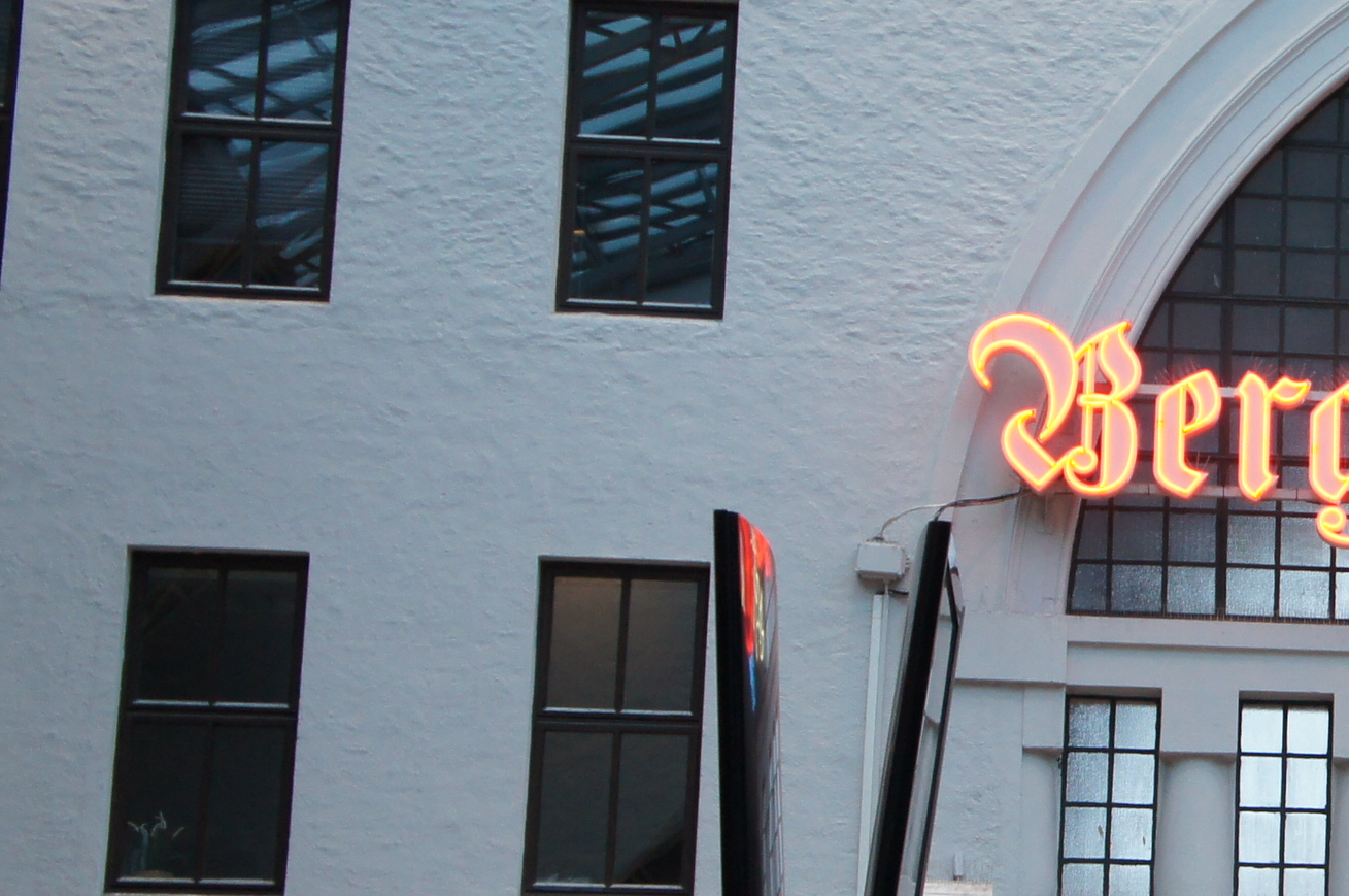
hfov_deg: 17.4
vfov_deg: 12.3
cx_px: 1754
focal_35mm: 110
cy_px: 677
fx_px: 4130
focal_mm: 27
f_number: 4
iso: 800
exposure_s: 1/60
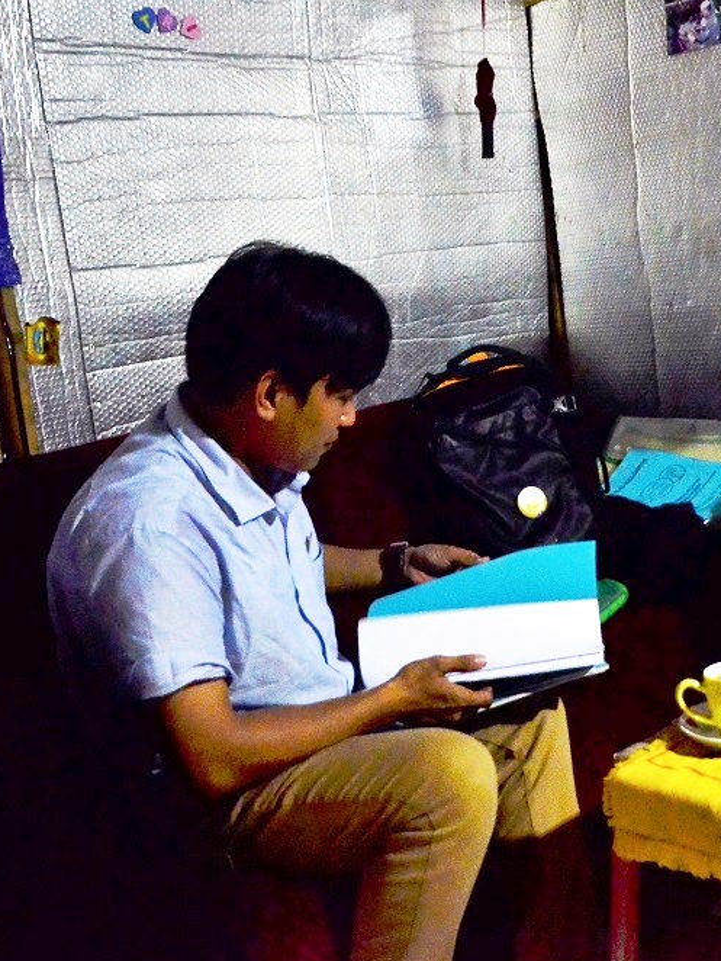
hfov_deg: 30.5
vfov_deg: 40.6
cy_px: 491
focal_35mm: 47
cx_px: 548
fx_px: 1297
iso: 1100
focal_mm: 21
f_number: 3.8
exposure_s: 1/125
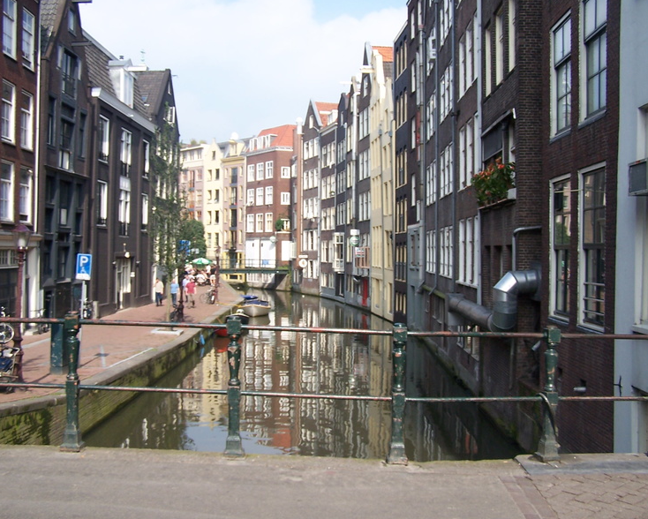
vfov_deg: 37.4
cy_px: 259
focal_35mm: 40
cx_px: 304
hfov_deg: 45.7
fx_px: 768
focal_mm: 6.3
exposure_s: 1/500
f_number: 2.8
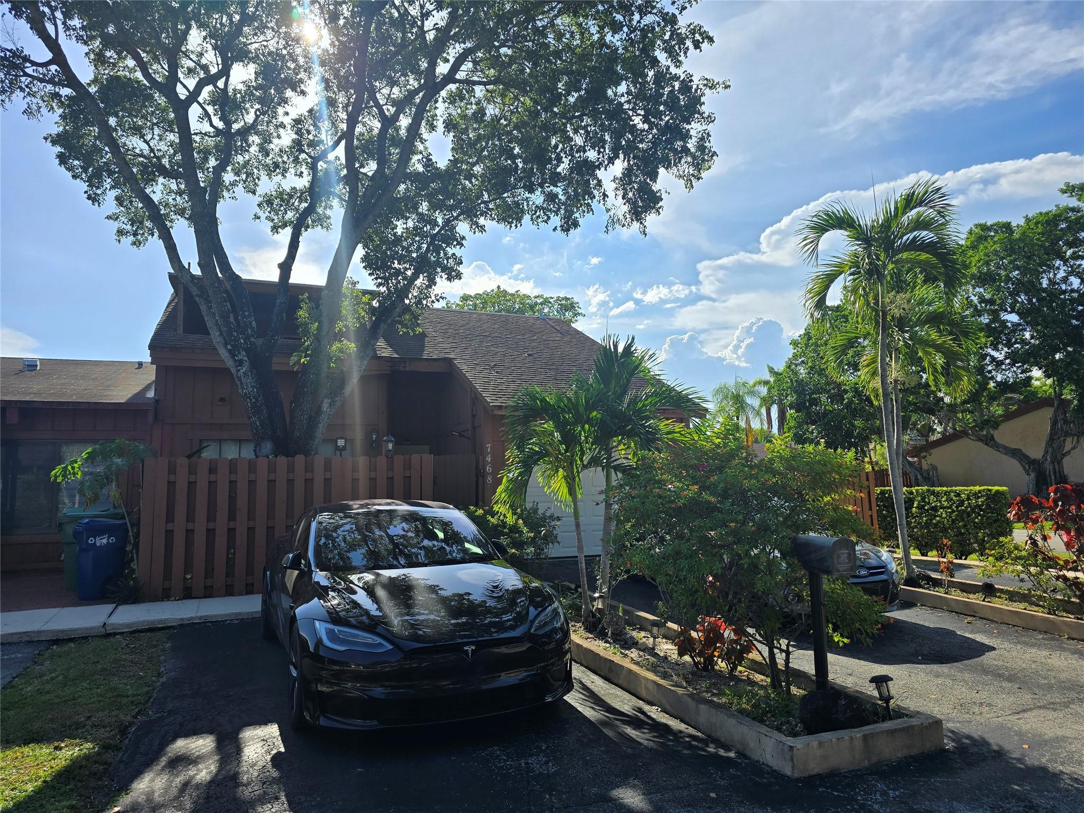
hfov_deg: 73.9
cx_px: 542
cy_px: 406
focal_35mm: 23
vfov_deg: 58.9
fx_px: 720
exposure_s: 1/1186
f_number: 1.7
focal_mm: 6.3
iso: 12
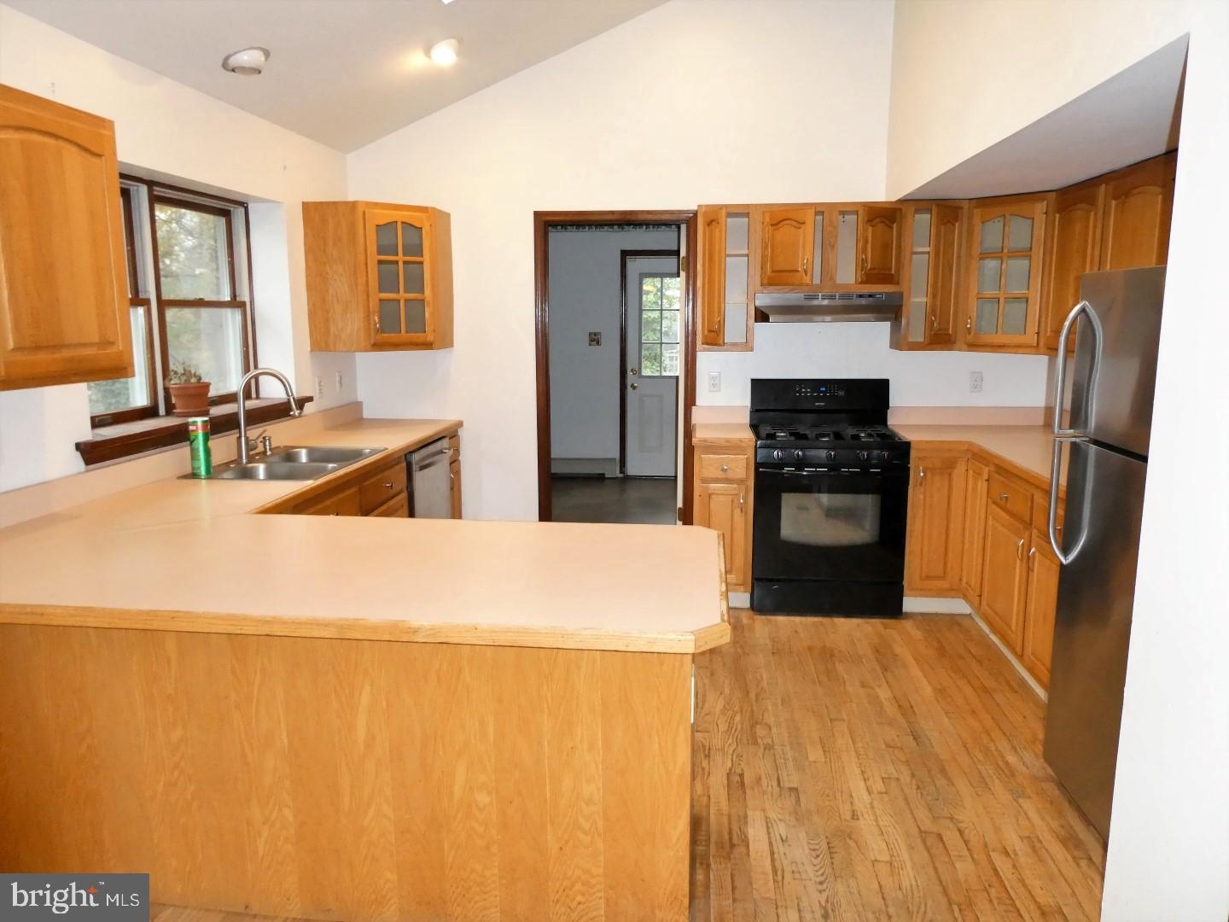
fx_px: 852
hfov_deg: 71.6
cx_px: 614
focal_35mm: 24
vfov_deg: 56.8
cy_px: 461
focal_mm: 4.3
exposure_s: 1/60
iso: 640
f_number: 3.3
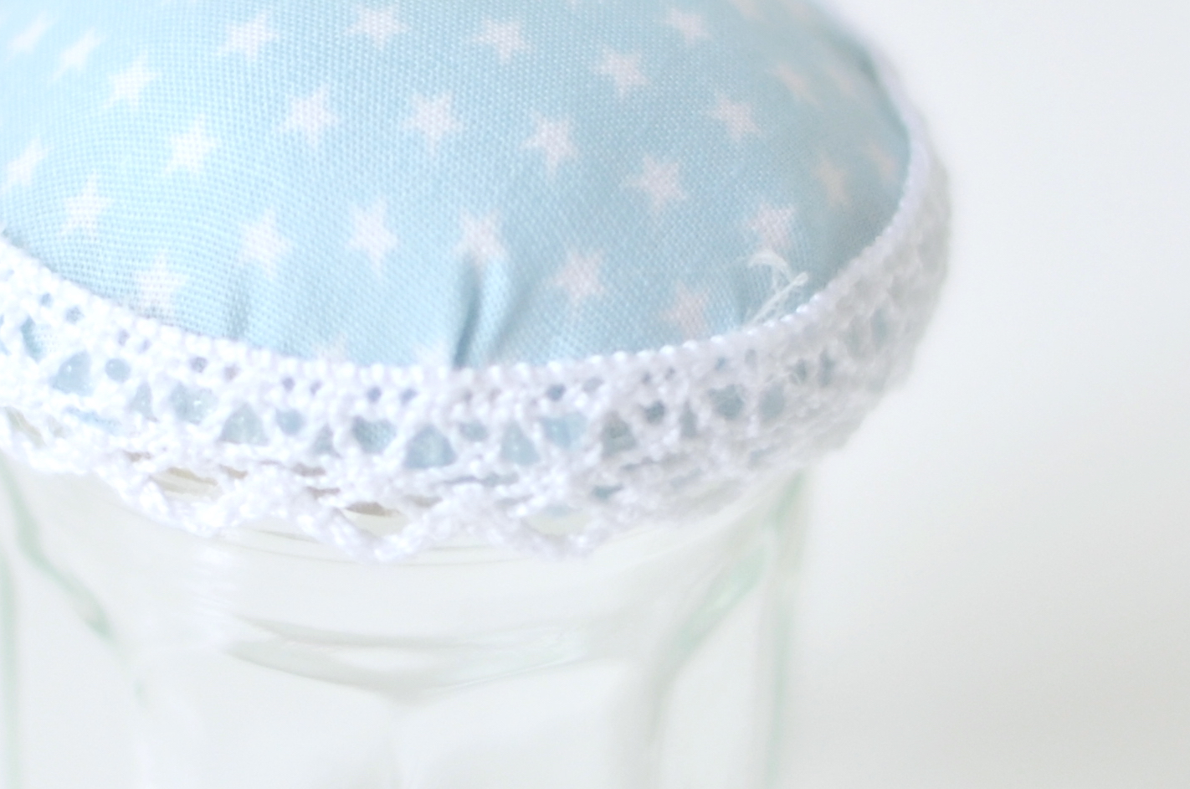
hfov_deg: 7.9
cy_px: 556
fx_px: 8577
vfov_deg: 5.3
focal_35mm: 260
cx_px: 379
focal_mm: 50
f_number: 1.8
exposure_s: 1/125
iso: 200
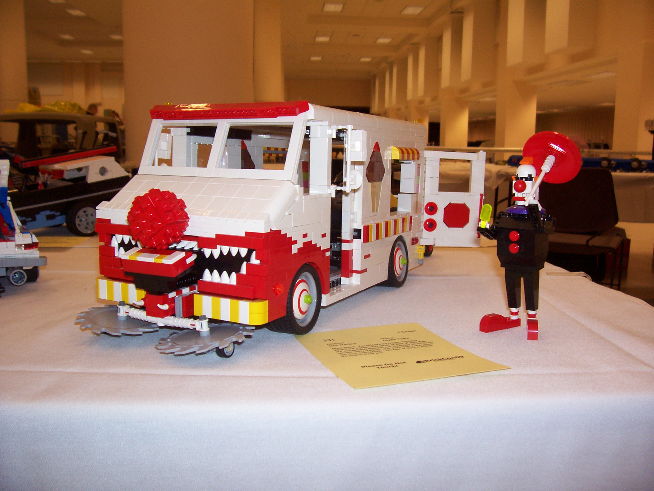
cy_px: 246
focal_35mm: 34
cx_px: 327
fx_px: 642
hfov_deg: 54.0
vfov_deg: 41.8
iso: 80
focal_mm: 5.6
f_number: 2.7
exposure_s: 1/64
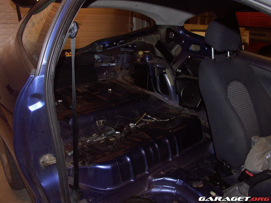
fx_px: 219
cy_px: 102
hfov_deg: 63.4
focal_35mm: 28
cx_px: 136
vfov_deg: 49.7
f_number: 2.8
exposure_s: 1/50
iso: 200
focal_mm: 7.21
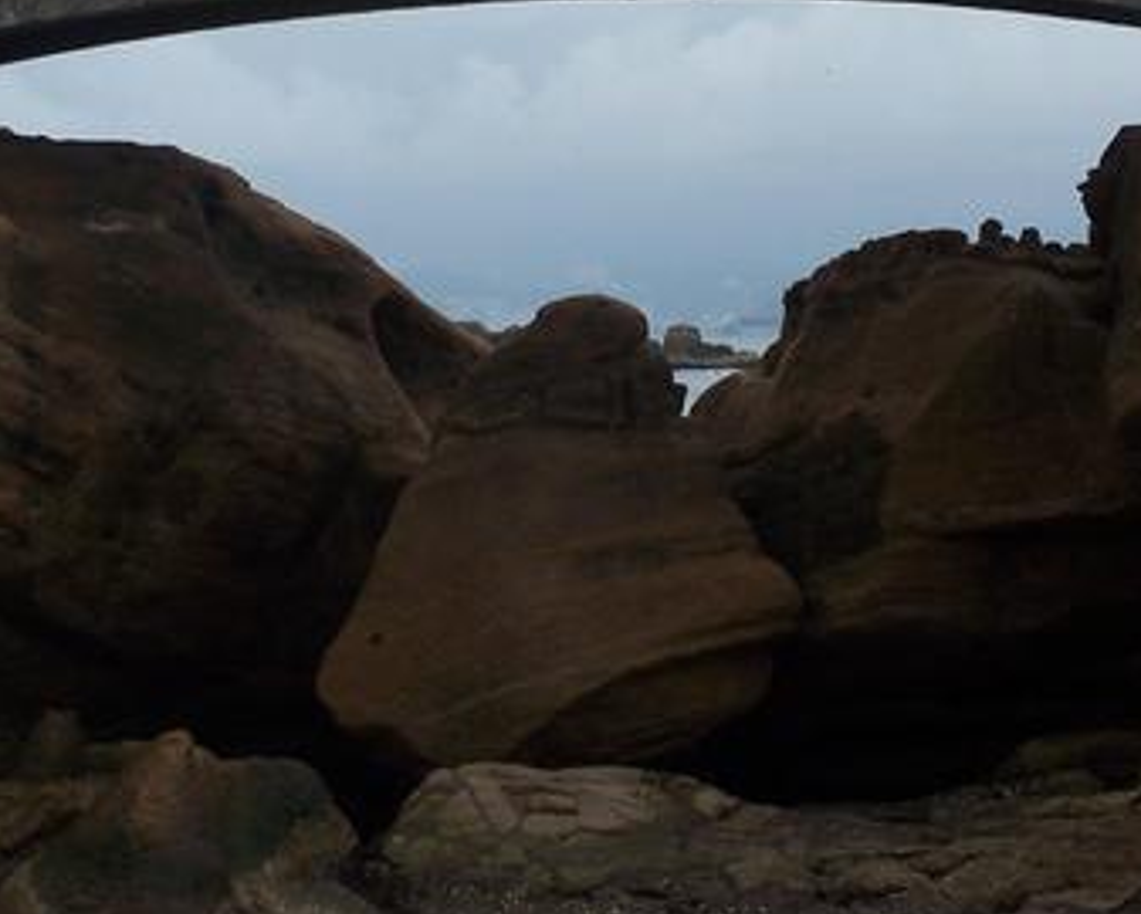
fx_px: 5136
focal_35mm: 152
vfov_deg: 10.1
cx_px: 691
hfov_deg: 12.7
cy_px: 146
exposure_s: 1/750
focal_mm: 13.7
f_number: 4.5
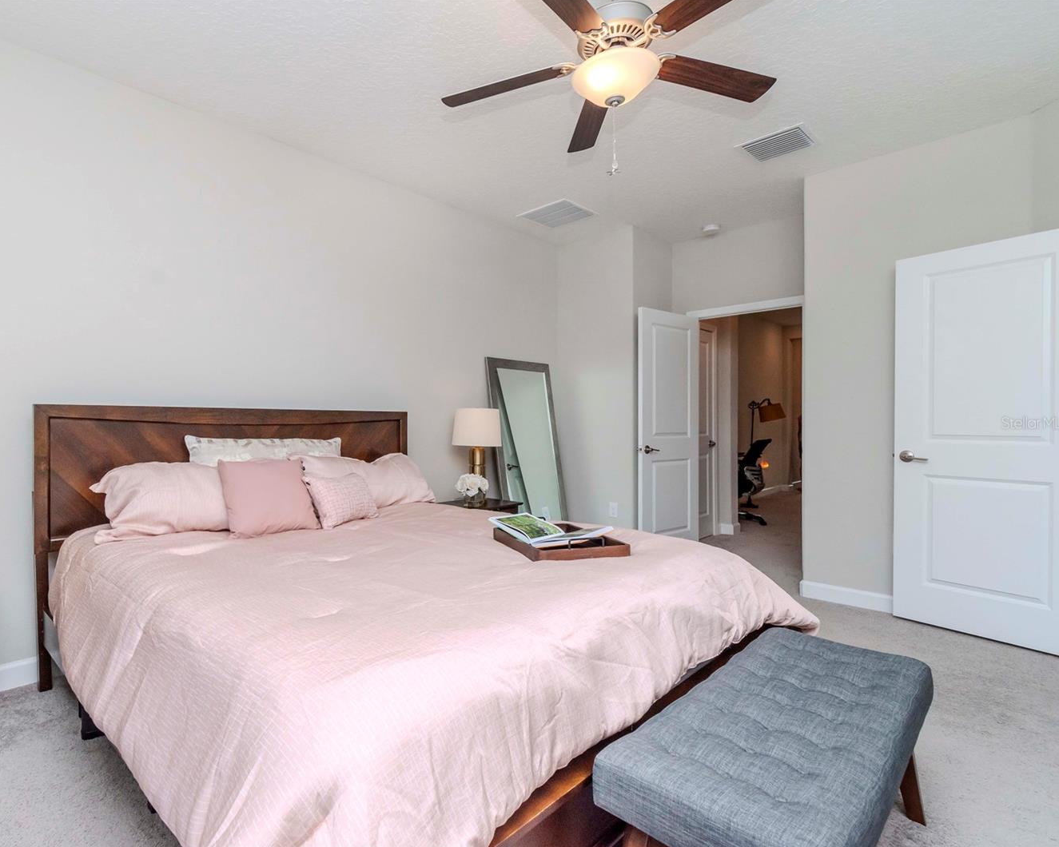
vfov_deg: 77.0
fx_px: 533
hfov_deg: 88.7
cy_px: 423
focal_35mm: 17
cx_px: 433
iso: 500
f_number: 9
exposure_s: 1/200
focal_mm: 10
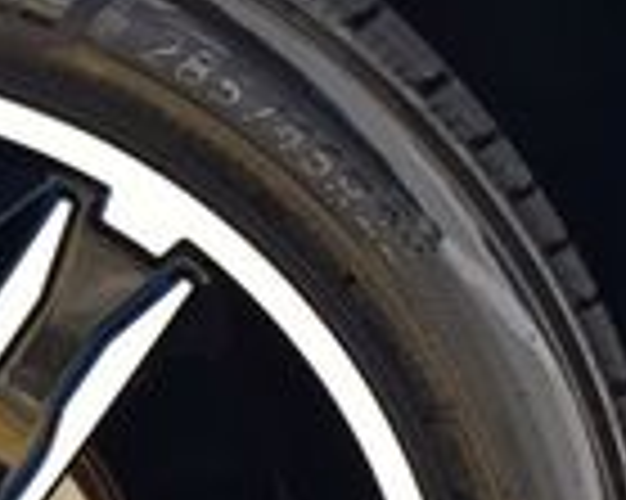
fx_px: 3129
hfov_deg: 11.2
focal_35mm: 169
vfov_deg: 8.9
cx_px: -117
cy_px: 779
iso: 400
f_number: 9
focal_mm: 26
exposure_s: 1/125
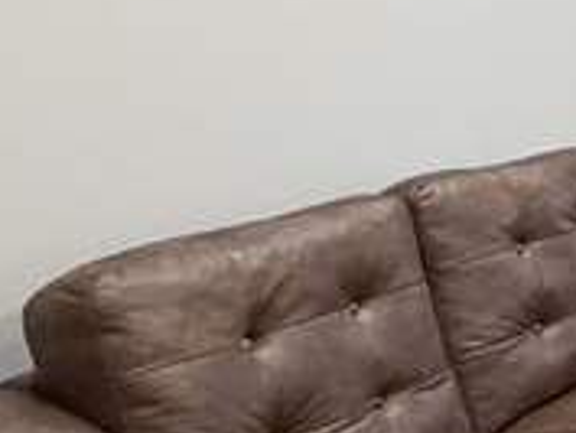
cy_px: -52
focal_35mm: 81
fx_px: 1349
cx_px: 1429
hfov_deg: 14.3
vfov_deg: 17.6
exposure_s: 1/60
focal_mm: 2.22
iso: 200
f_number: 2.2
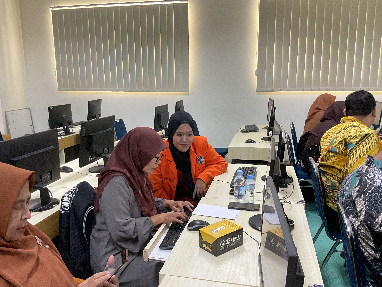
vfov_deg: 45.4
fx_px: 342
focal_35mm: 31
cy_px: 151
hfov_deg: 58.3
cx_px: 194
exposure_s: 1/50
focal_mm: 3
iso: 160
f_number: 1.8
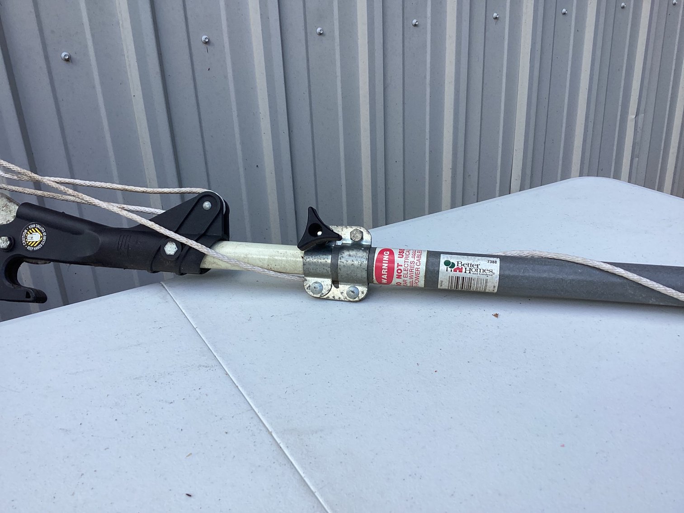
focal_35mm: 31
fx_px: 613
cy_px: 256
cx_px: 342
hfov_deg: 58.3
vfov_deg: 45.4
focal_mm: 3.3
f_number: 2.4
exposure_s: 1/401
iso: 25
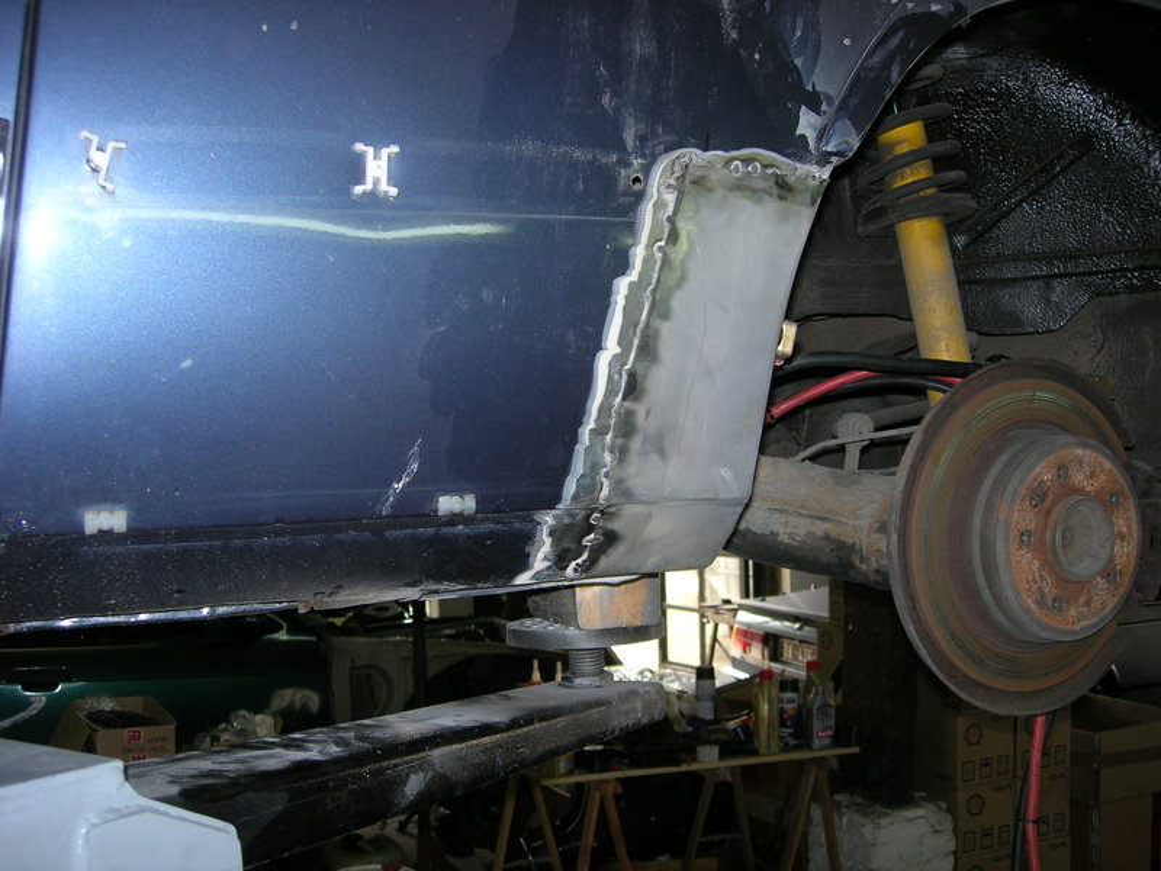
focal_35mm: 38
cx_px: 580
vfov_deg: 37.7
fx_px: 1274
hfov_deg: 49.0
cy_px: 436
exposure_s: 1/60.1
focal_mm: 7.8
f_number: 2.8
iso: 64
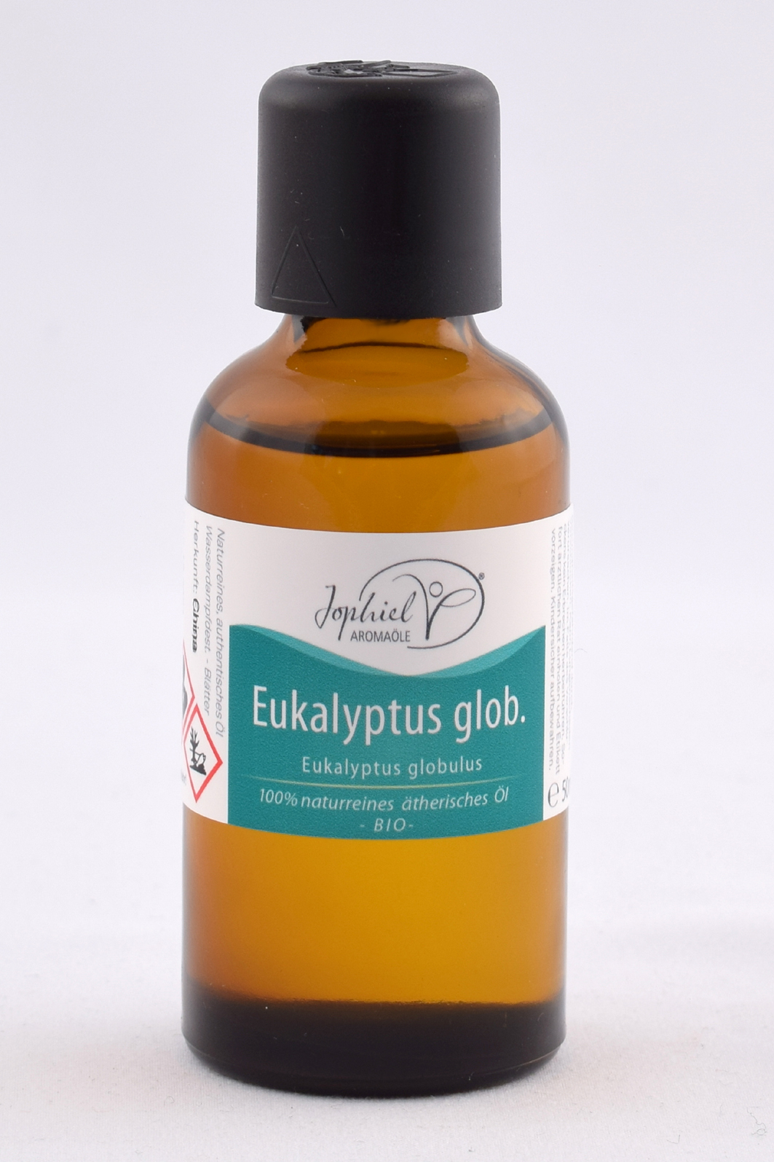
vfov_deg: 24.6
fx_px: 2661
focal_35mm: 82
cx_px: 387
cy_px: 581
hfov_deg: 16.5
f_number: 8
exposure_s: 1/100
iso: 100
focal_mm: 55
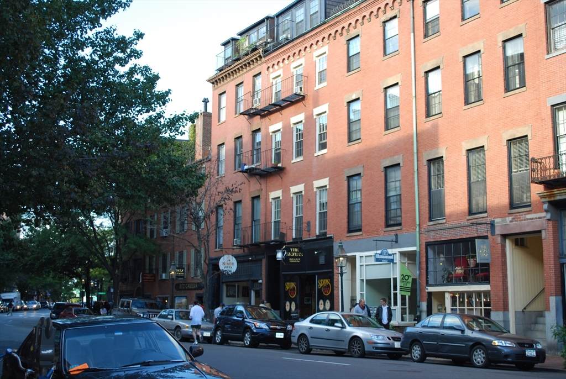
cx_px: 283
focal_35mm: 48
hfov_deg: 41.1
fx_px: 756
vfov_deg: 28.2
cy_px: 190
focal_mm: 32
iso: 200
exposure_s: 1/125
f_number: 5
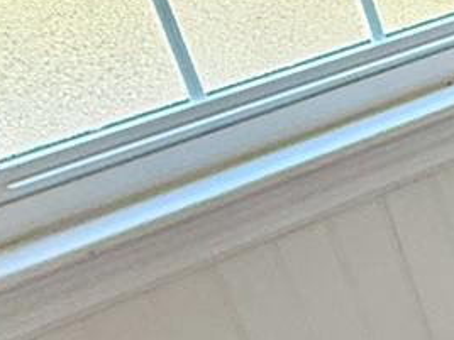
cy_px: 154
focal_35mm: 107
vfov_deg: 13.8
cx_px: 1091
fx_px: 1403
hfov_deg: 13.4
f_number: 2.2
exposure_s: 1/99
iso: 320
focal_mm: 2.22
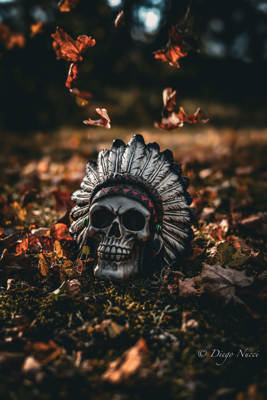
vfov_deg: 39.6
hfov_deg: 27.0
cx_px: 134
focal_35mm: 50
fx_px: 556
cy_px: 200
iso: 50
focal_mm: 50
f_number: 2.8
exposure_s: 1/640
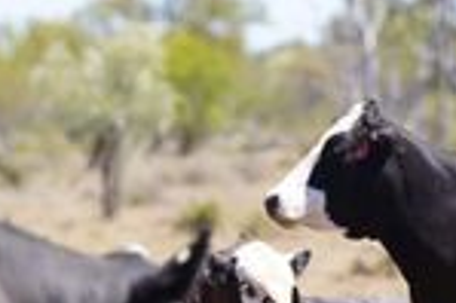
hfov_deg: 2.6
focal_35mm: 807
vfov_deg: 1.7
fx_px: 10211
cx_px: 529
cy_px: 257
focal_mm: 200
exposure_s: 1/500
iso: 100
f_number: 4
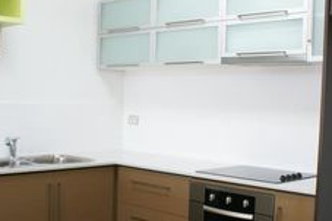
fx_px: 516
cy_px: 146
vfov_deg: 24.1
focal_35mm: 56
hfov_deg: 35.3
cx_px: 107
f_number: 4
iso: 100
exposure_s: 1/40
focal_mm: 18
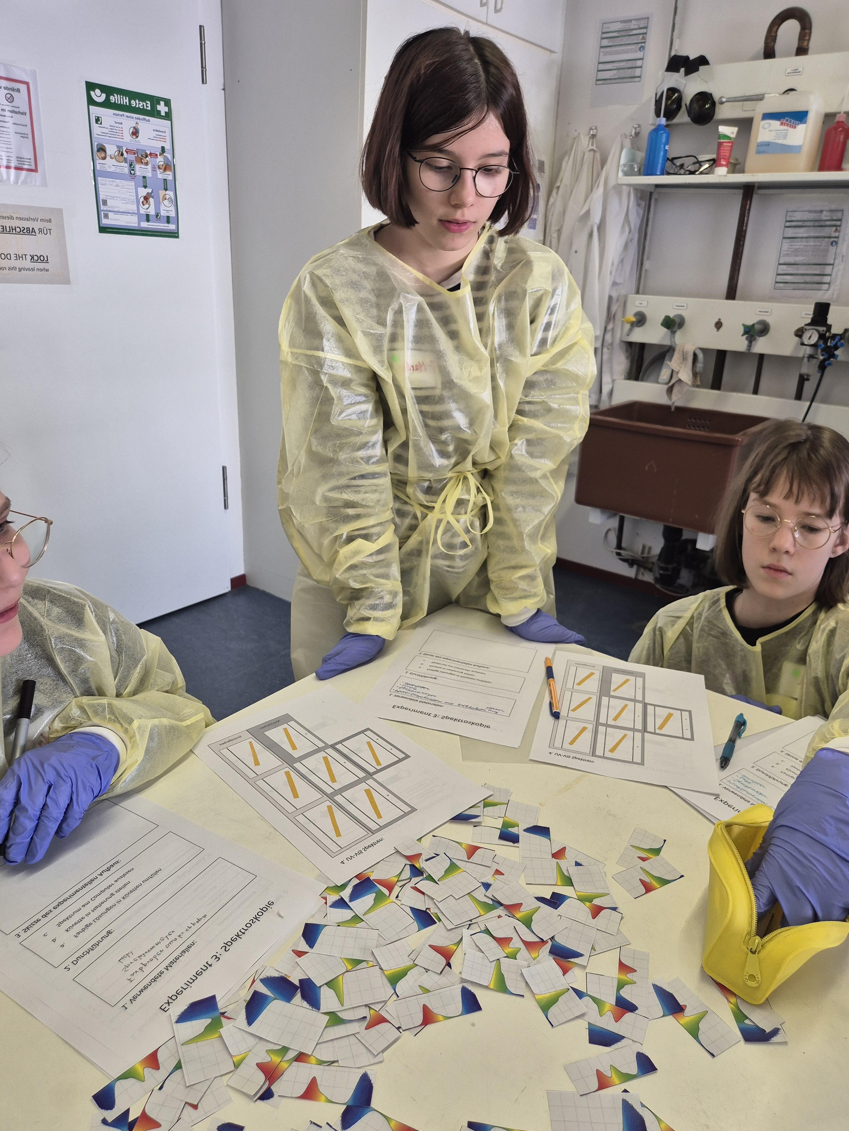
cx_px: 409
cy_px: 560
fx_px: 785
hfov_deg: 56.8
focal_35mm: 24
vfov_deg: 71.6
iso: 100
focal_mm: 5.4
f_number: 1.8
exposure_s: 1/100
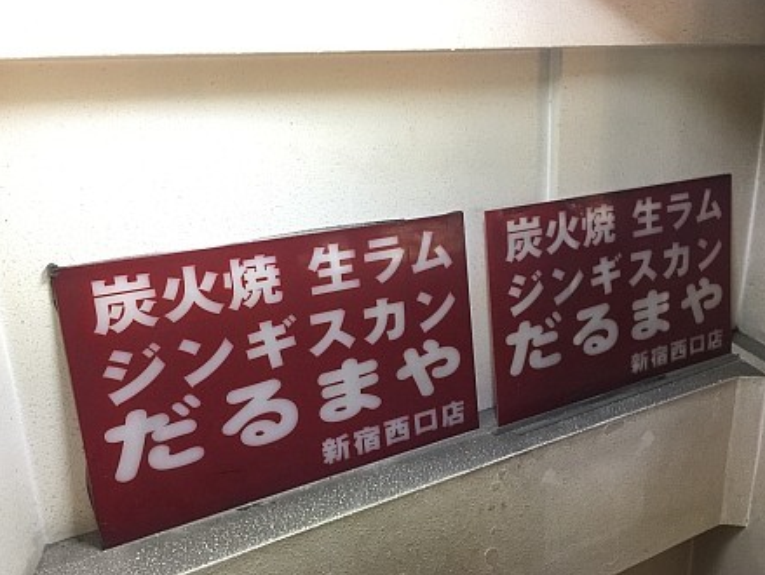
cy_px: 318
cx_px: 404
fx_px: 730
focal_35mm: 33
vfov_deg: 42.9
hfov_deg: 55.3
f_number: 2.2
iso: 125
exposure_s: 1/15
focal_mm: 4.15
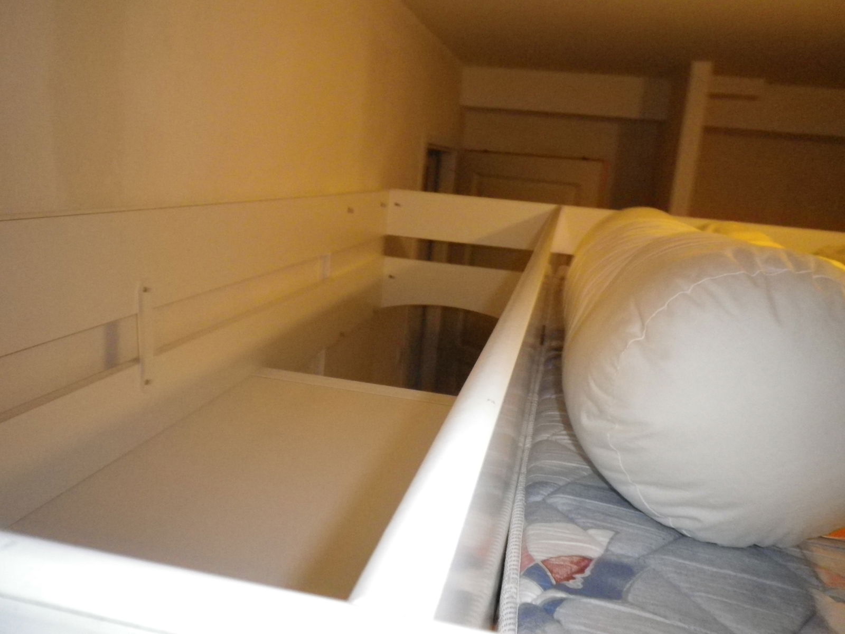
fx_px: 683
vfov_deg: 49.7
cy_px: 317
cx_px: 422
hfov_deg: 63.4
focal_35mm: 28
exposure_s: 1/100
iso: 800
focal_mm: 5.05
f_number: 3.5
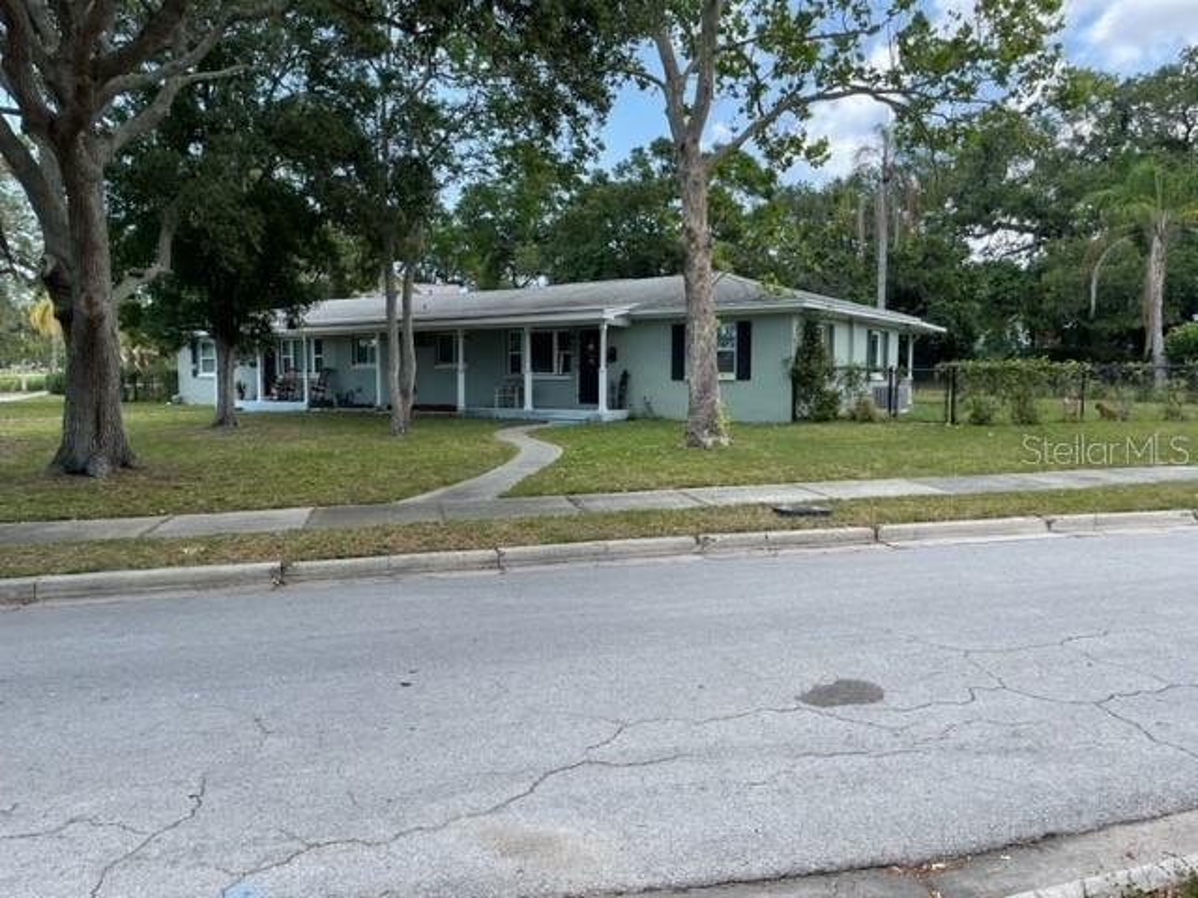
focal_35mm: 26
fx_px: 900
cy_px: 449
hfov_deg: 67.3
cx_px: 599
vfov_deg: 53.1
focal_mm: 4.2
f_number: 1.6
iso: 32
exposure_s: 1/796
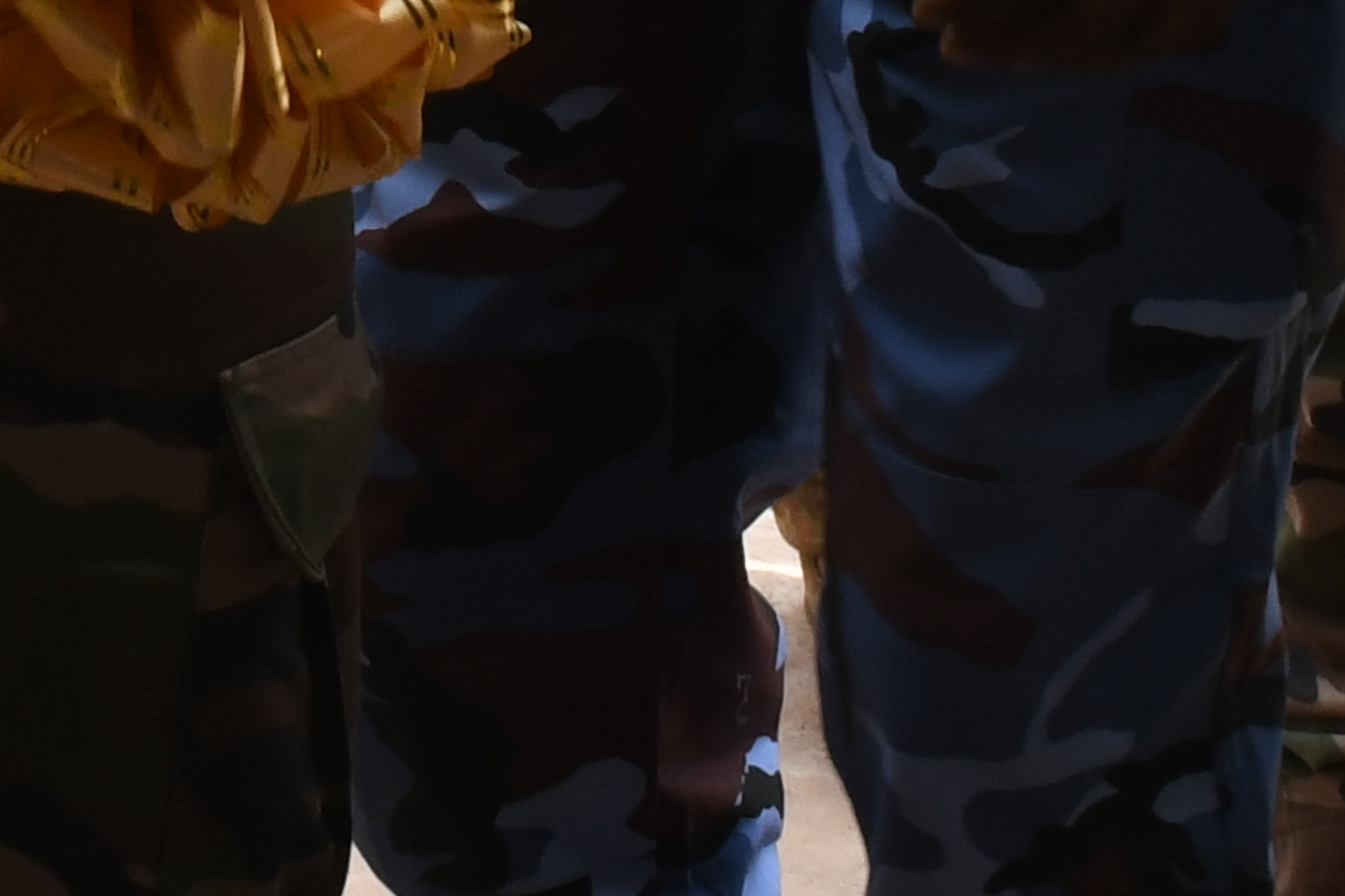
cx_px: 102
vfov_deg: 5.2
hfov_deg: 8.0
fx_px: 9600
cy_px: -1240
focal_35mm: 257
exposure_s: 1/125
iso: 800
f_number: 13
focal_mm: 32
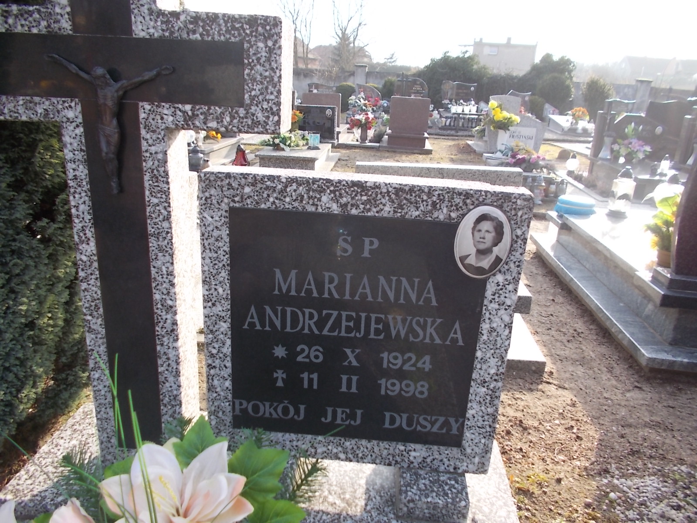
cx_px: 348
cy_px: 262
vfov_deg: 53.1
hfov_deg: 67.3
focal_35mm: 26
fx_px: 524
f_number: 3.2
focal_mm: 4.6
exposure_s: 1/160
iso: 80
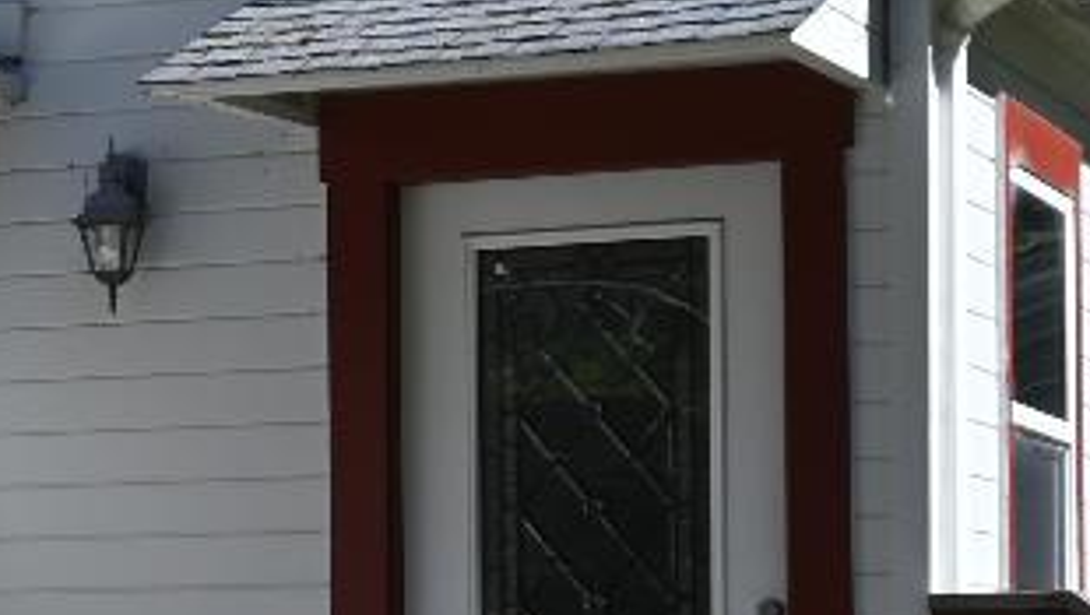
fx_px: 4723
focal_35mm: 163
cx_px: -531
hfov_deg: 12.5
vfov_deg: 7.4
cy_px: 734
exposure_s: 1/400
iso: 100
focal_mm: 21.5
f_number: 5.6
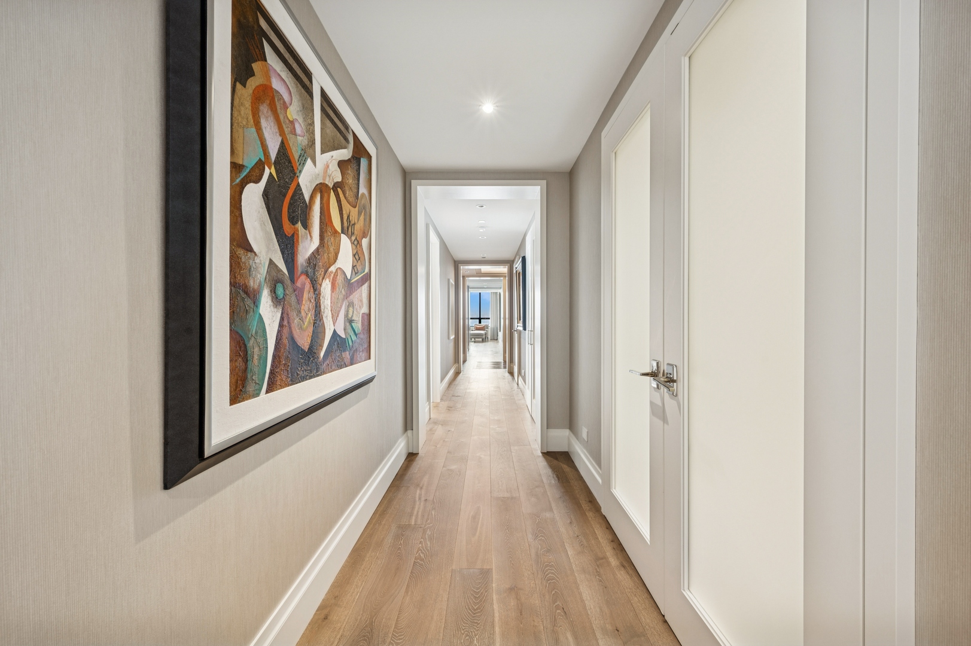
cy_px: 323
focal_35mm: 14
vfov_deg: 81.1
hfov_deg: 104.3
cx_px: 486
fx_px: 377
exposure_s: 1/3
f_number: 10
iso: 100
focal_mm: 14
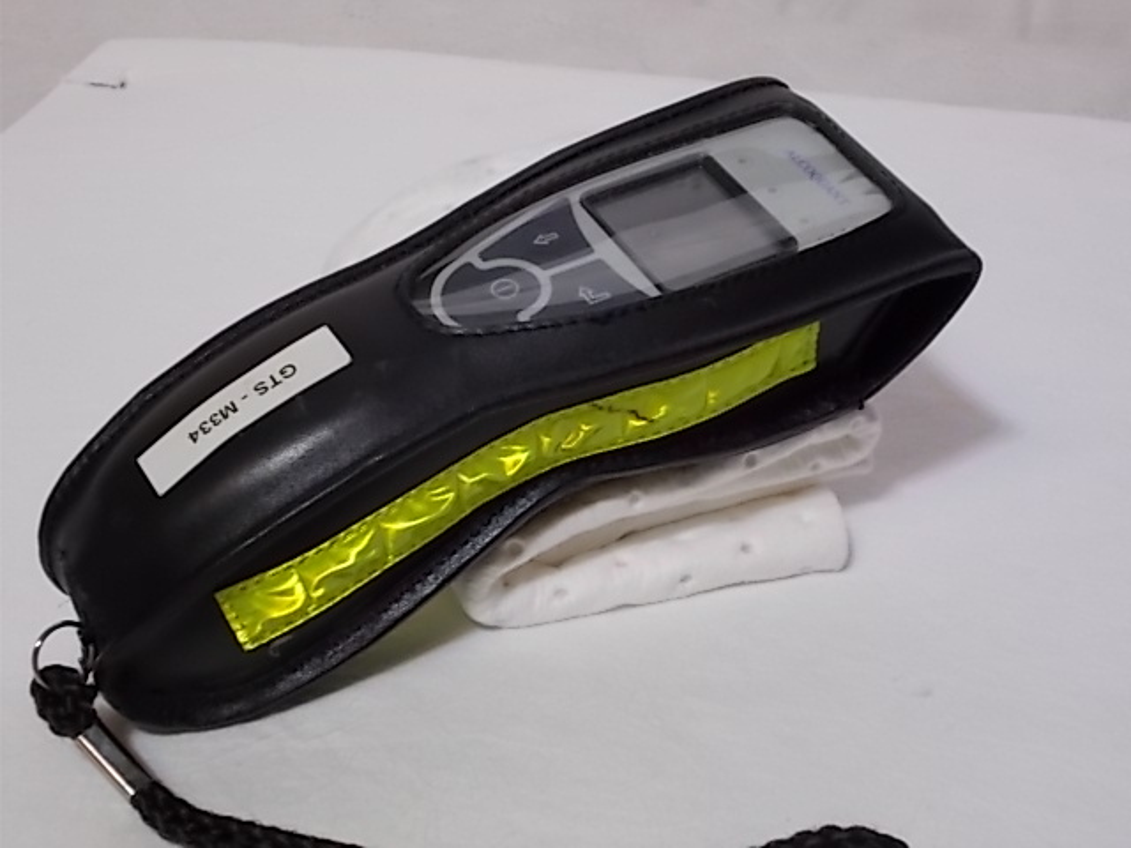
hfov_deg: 33.2
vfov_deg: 25.2
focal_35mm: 58
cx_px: 566
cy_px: 424
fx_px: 1895
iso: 200
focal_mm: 10.3
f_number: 4.9
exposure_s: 1/25
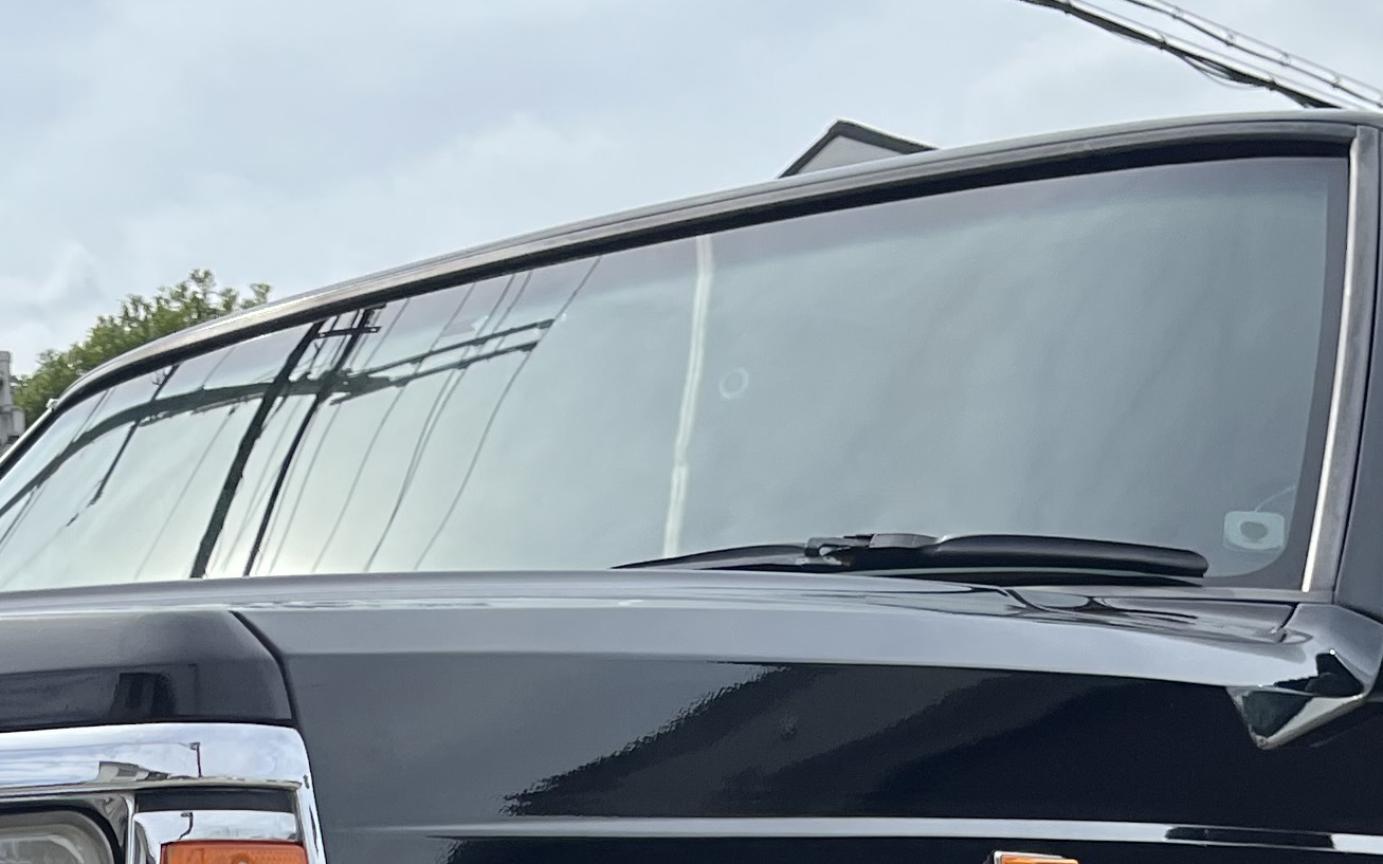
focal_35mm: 85
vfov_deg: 14.2
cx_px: 179
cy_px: 1366
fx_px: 3204
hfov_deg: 23.8
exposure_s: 1/3413
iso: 50
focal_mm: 5.1
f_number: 1.6
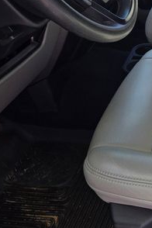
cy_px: 81
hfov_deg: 22.1
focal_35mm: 52
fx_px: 329
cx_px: 219
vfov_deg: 37.9
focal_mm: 5.4
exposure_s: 1/310
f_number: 1.8
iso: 25
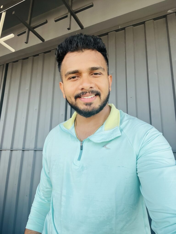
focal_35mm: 23
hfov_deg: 58.9
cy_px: 117
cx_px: 88
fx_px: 156
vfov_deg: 73.9
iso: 32
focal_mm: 2.71
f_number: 2.2
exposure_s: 1/122
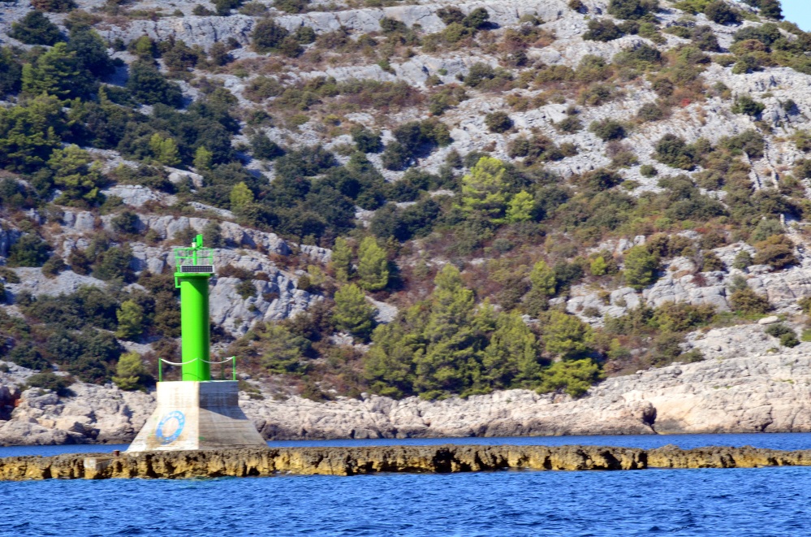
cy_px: 268
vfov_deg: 3.0
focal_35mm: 450
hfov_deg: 4.6
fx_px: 10113
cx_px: 406
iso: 640
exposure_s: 1/100
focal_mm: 300
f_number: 29
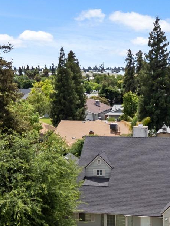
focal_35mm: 59
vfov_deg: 32.3
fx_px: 386
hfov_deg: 24.3
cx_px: 146
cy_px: 156
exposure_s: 1/4000
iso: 110
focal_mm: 6.72
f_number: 1.7
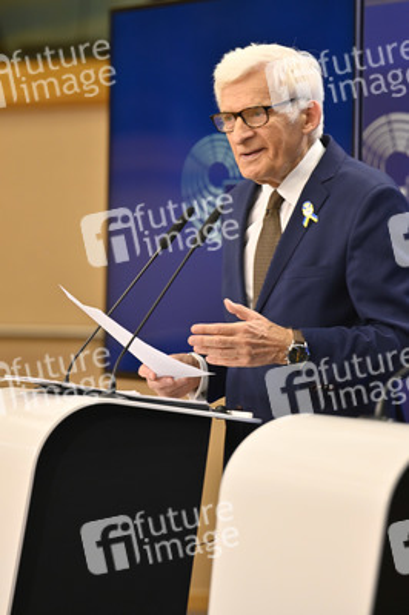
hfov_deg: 6.9
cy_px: 308
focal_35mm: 200
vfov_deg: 10.3
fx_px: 3414
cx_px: 204
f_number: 2.8
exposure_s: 1/320
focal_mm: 200
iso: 1000
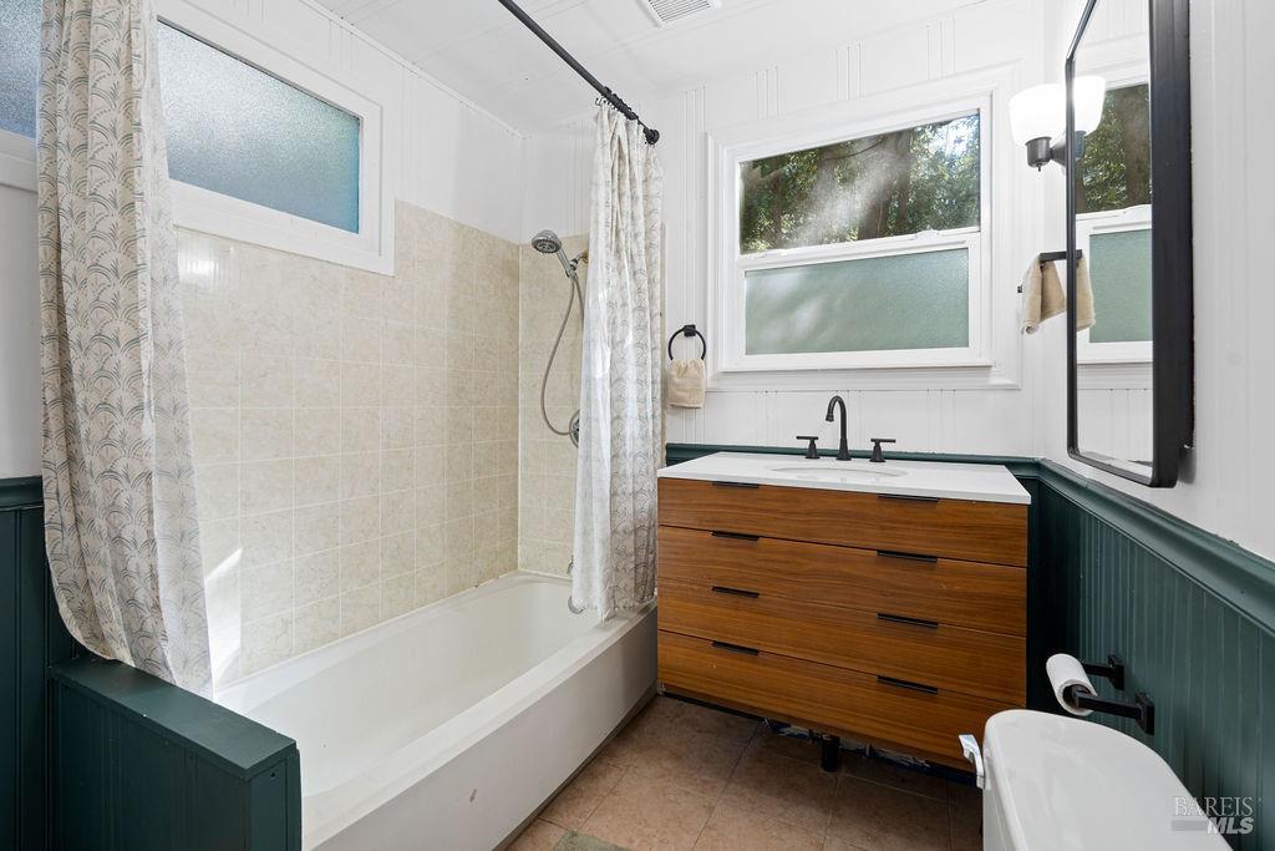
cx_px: 638
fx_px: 567
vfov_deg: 73.8
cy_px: 426
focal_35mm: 16
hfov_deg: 96.7
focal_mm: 16
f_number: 8
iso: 100
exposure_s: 1/1.25
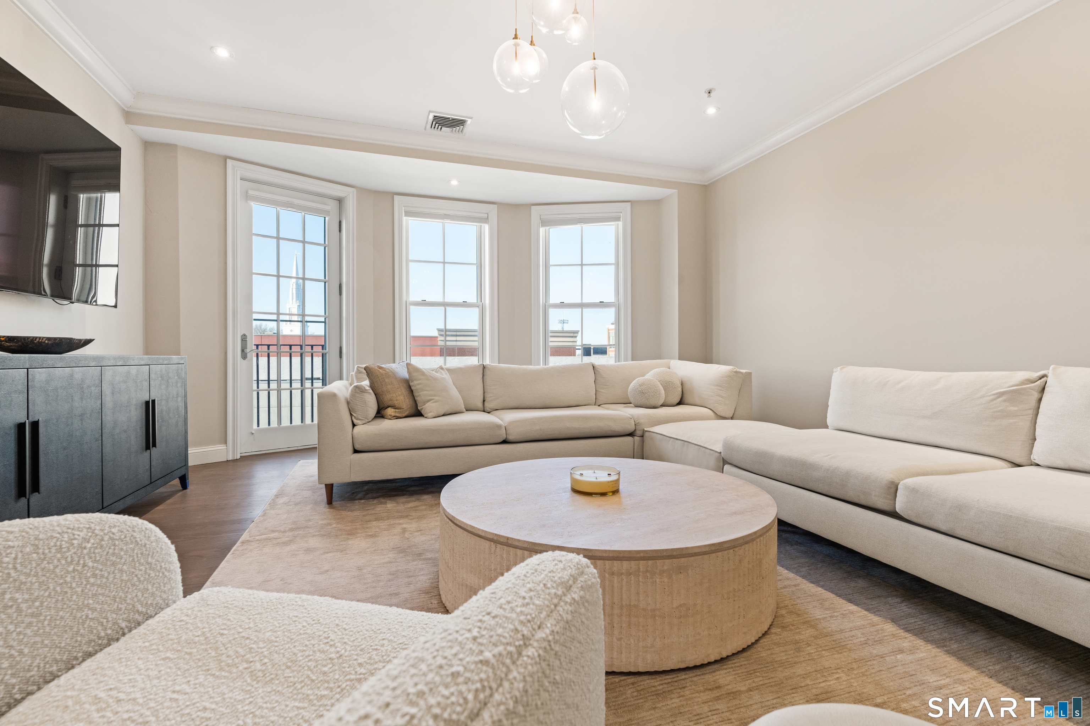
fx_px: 484
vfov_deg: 73.7
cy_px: 363
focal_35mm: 16
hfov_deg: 96.7
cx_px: 545
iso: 1000
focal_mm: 16
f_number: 8
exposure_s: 1/15
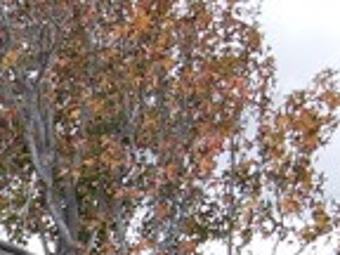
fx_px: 1680
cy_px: 808
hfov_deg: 9.1
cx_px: -701
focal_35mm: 171
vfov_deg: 7.5
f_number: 2.8
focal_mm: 4.5
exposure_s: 1/15
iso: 100
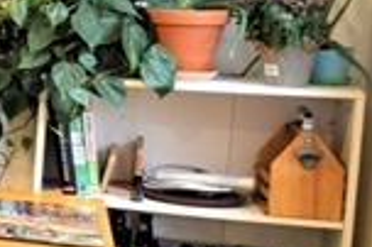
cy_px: 55
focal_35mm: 101
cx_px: -715
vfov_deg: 13.5
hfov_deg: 11.8
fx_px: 1043
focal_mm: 10
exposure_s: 1/20
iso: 400
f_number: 3.5
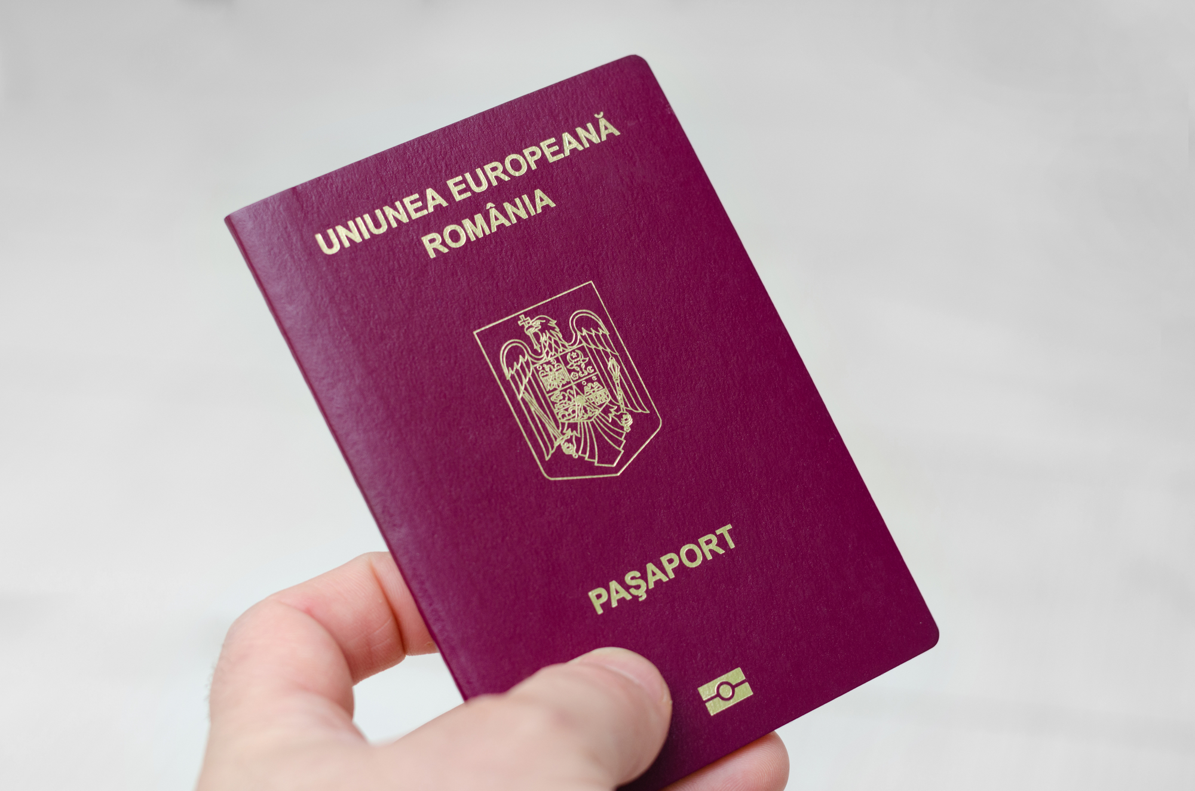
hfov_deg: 27.0
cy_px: 396
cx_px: 598
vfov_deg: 18.1
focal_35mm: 75
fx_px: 2485
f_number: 3.5
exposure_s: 1/100
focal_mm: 50
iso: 200
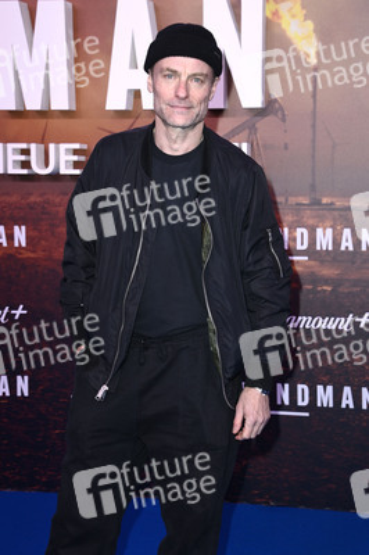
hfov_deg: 20.0
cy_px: 278
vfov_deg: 29.7
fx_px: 1047
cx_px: 184
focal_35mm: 68
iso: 320
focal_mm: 68
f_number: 5.6
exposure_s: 1/200
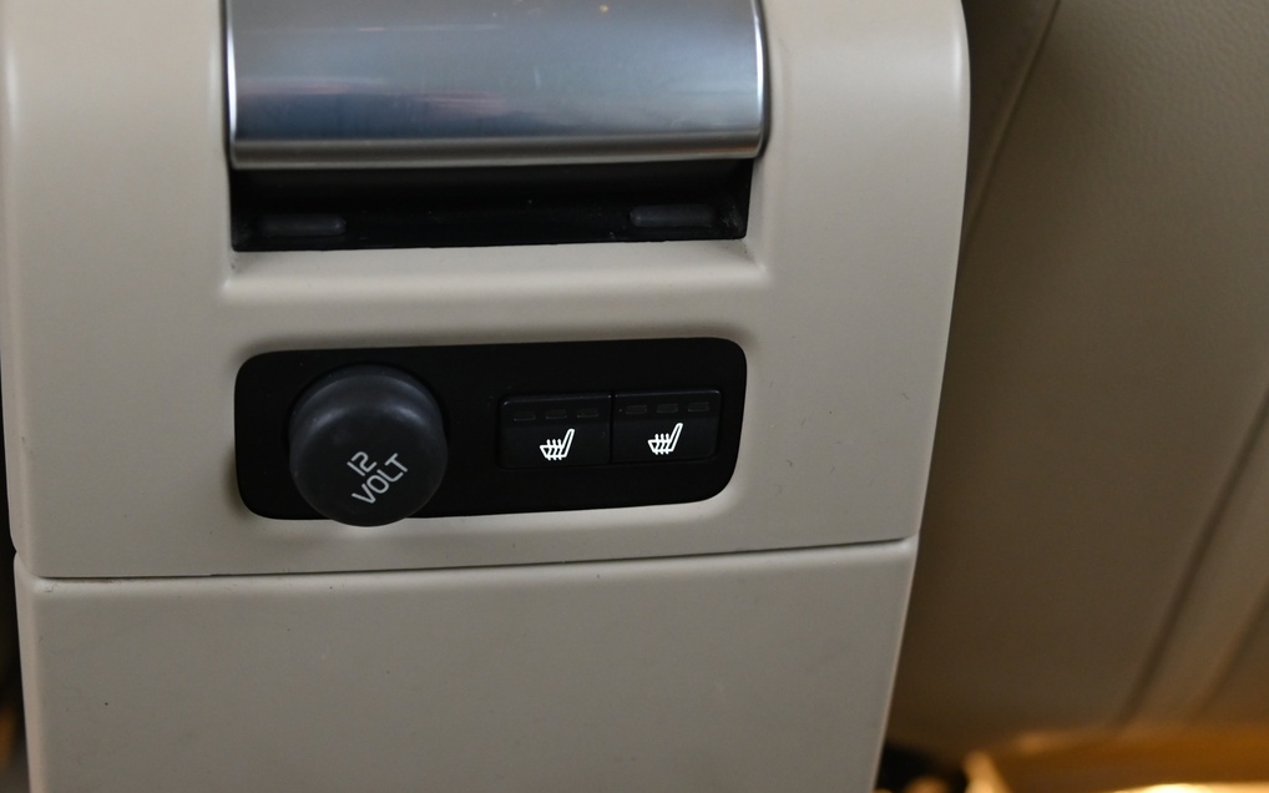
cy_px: 390
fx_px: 2248
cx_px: 494
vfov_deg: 20.0
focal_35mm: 65
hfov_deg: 31.4
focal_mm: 40
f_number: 4
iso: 2000
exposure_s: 1/10
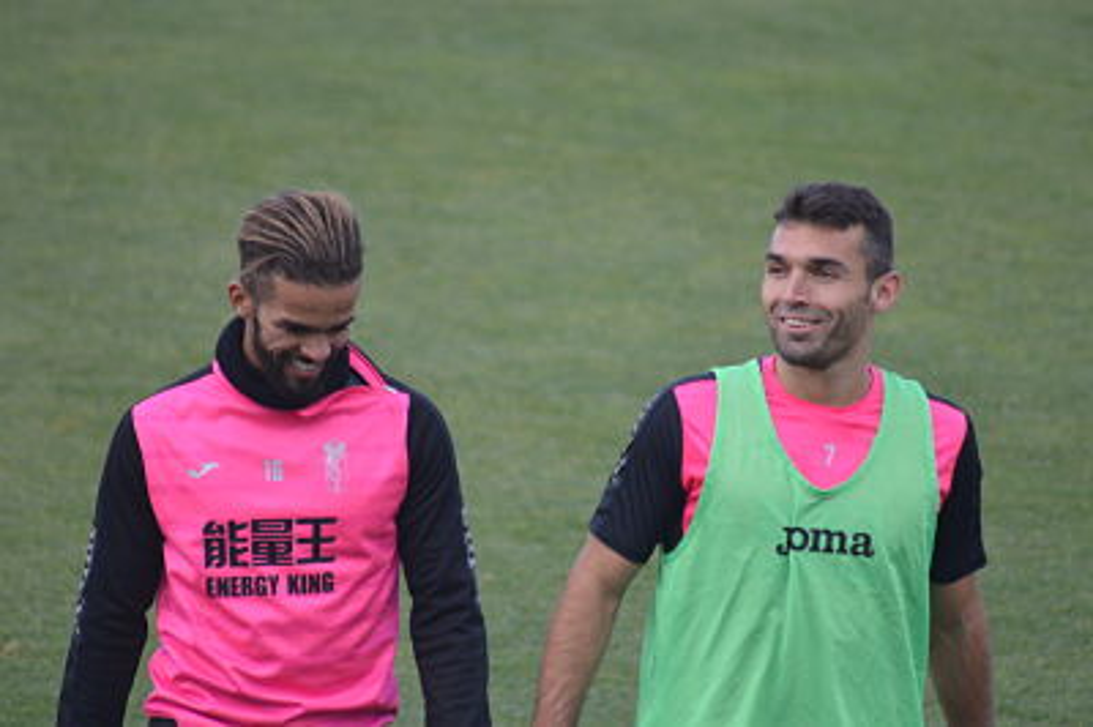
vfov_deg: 3.0
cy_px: 364
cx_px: 546
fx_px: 13651
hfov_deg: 4.6
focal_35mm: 450
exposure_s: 1/500
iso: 400
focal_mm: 300
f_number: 5.6
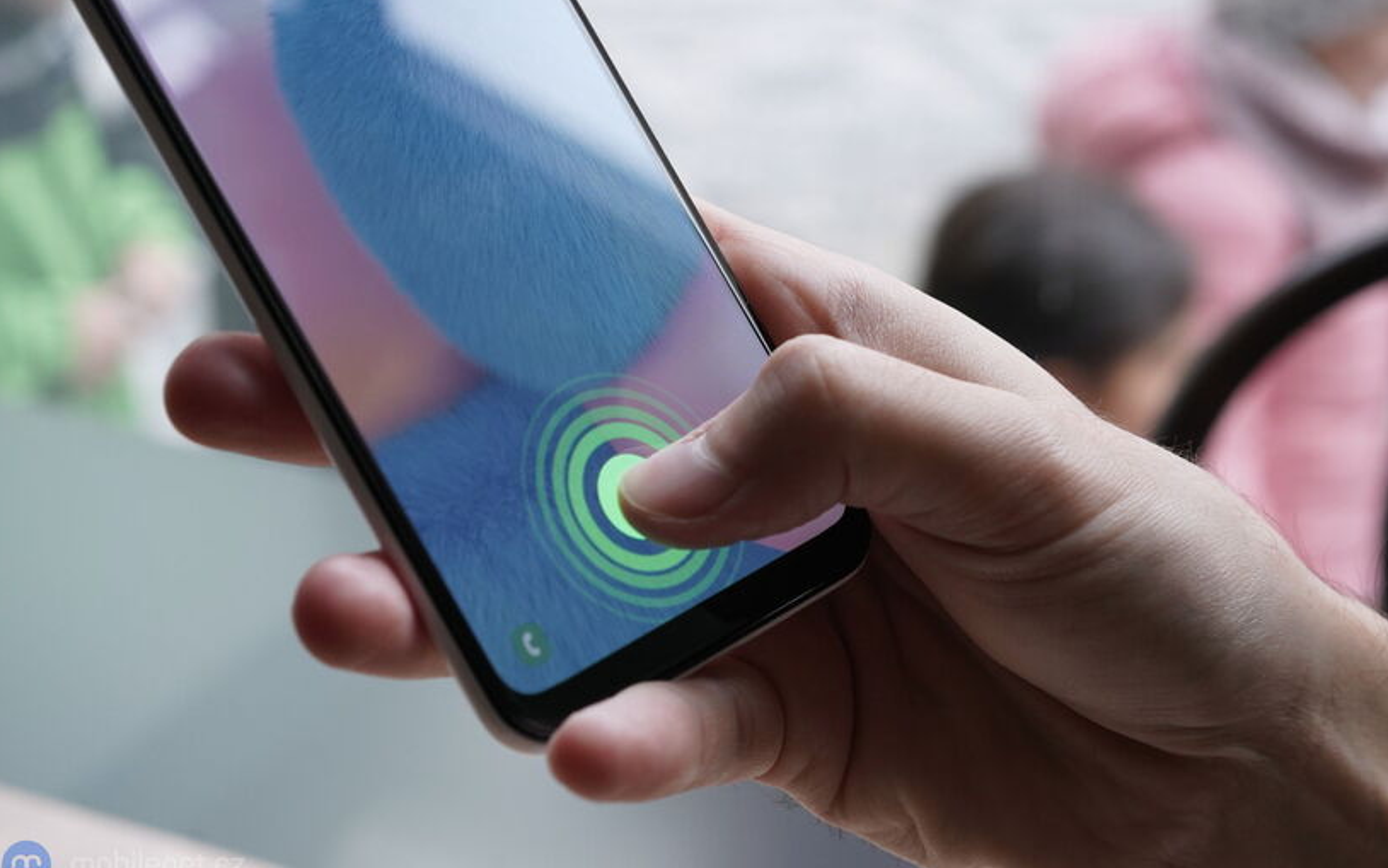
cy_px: 438
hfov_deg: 35.7
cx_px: 689
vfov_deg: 22.8
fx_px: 2156
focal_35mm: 57
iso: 2000
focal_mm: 55
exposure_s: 1/160
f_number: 7.1
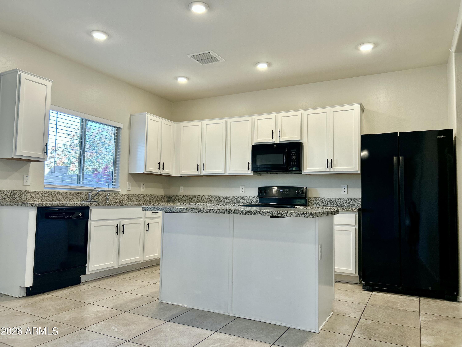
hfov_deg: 67.3
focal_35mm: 26
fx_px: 347
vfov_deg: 53.1
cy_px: 174
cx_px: 231
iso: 40
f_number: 1.5
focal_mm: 5.7
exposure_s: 1/120
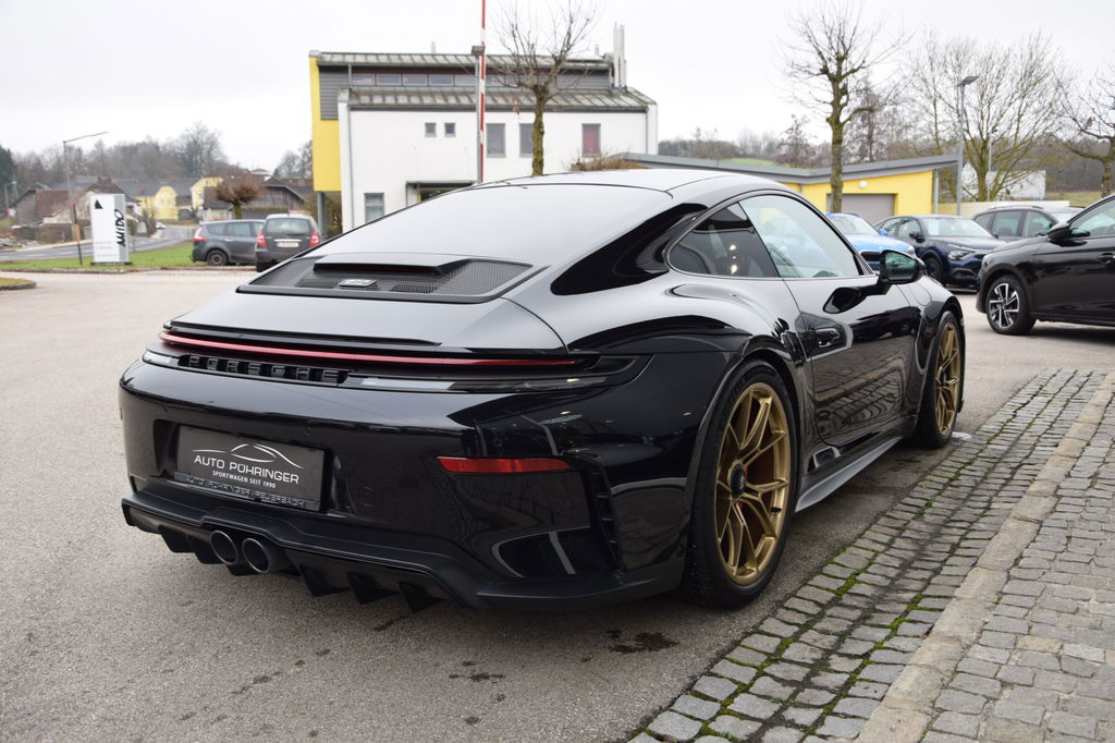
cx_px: 558
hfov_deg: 57.2
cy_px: 372
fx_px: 1022
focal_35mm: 33
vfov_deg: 39.9
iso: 400
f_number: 5.6
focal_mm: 22
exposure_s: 1/125
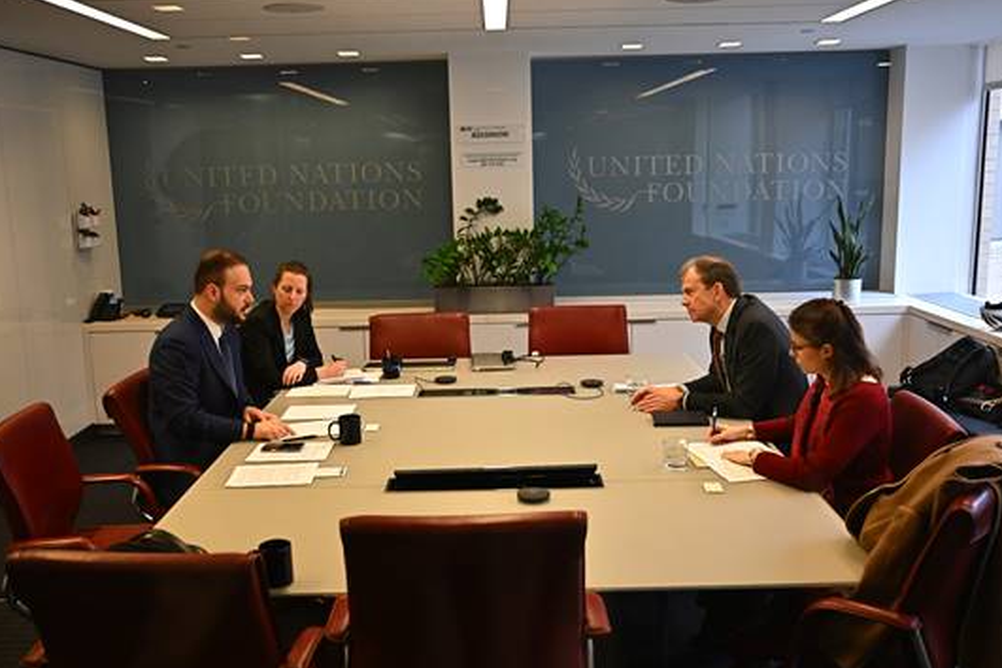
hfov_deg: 54.4
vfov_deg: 37.9
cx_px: 494
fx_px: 974
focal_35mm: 35
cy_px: 338
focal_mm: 31
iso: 3200
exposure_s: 1/800
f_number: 2.8
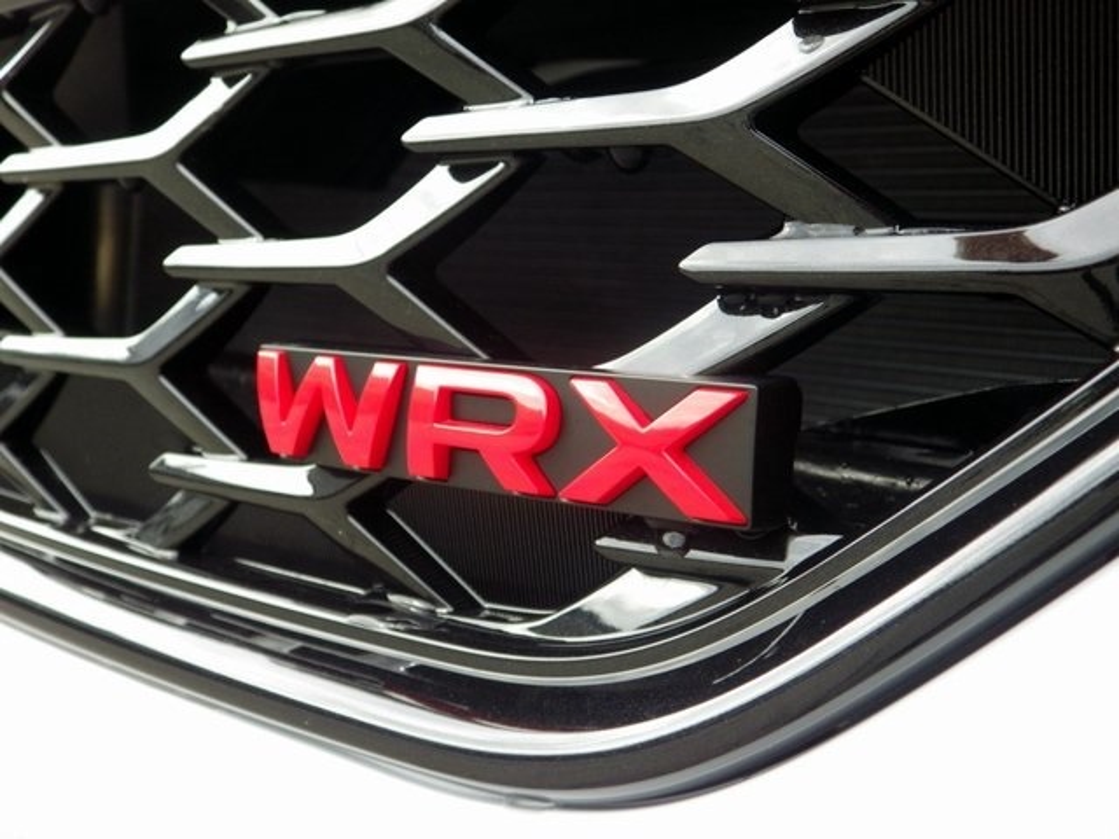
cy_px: 420
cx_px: 560
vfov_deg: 35.1
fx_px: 1325
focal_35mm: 41
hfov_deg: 45.8
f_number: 3.6
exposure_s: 1/125
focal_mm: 7.4
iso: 100
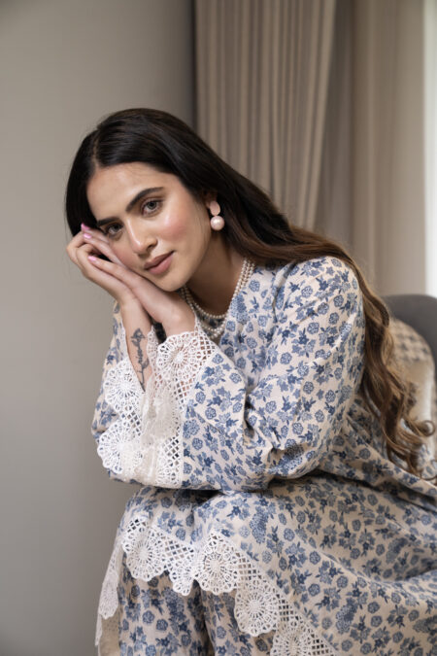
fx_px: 1274
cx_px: 218
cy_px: 328
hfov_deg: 19.5
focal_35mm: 70
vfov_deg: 28.8
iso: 1000
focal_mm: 70
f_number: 4.5
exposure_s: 1/125
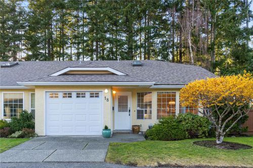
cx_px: 126
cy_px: 84
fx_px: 190
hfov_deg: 67.4
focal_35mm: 27
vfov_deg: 47.9
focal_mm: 18
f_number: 9
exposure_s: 1/60
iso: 100
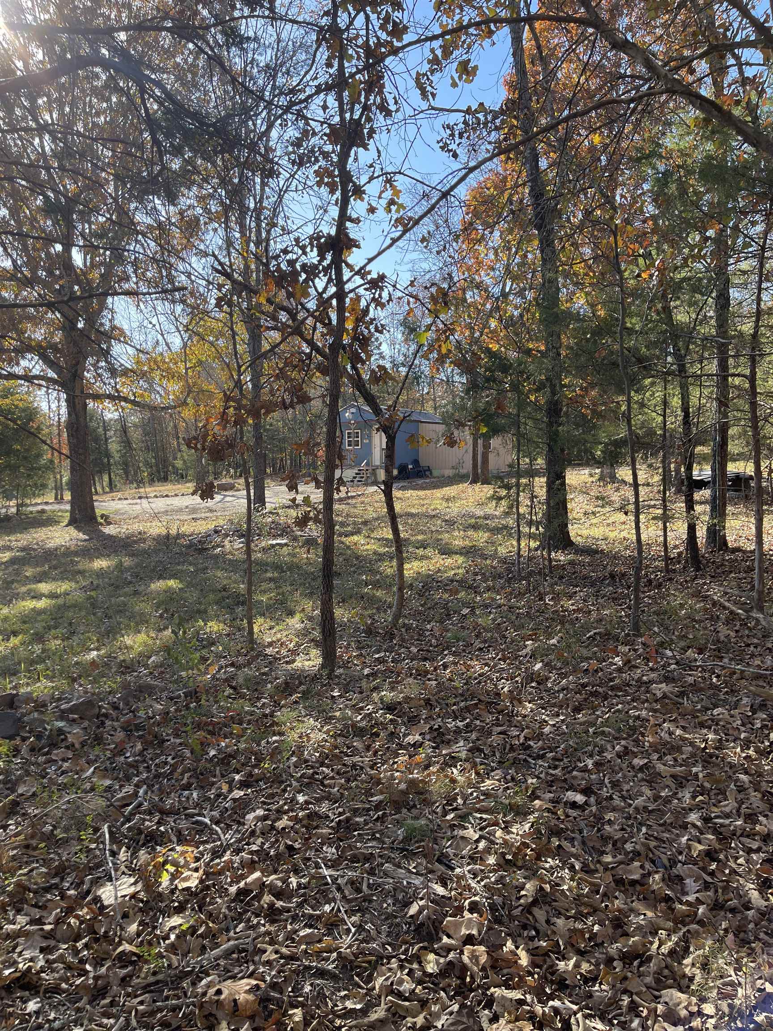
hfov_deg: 54.9
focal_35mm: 25
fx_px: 744
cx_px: 386
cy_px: 516
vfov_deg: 69.4
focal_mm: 5.1
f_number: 1.6
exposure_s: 1/628
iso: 32
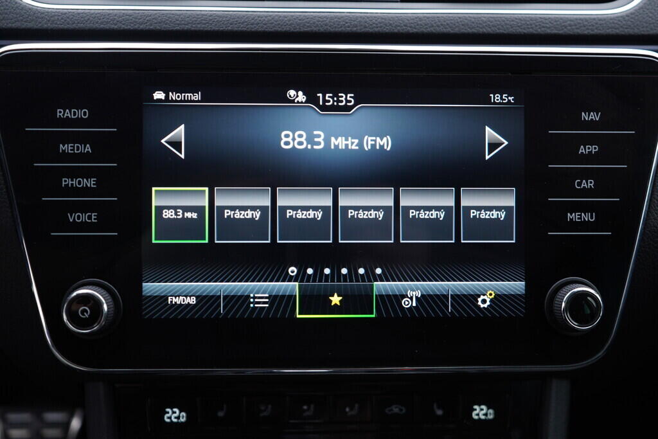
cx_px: 329
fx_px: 658
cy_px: 220
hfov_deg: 53.1
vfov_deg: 36.9
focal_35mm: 36
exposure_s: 1/40
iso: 200
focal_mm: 24
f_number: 2.8
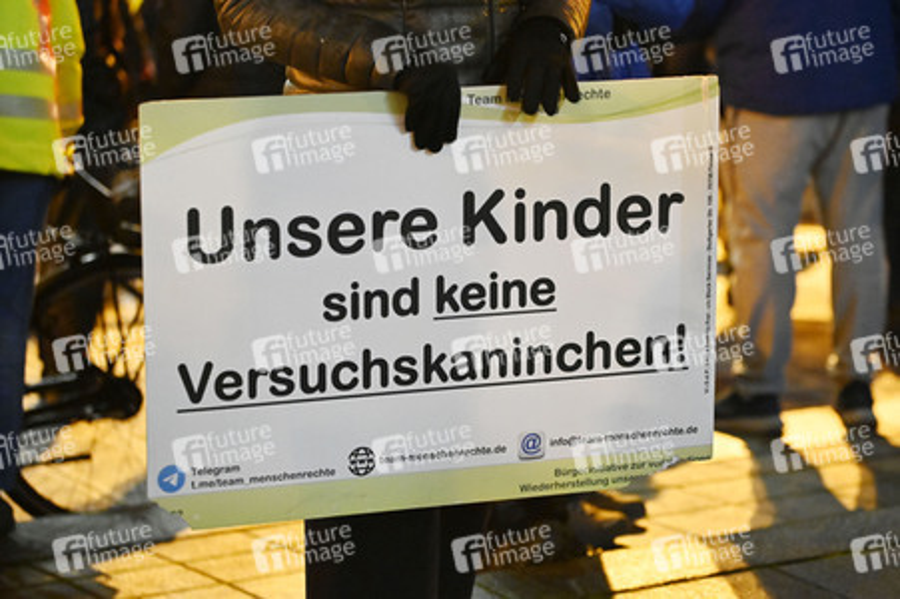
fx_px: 2298
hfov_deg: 22.2
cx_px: 450
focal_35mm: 92
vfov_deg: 14.8
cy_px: 300
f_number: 2.8
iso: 12800
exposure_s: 1/25
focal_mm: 92
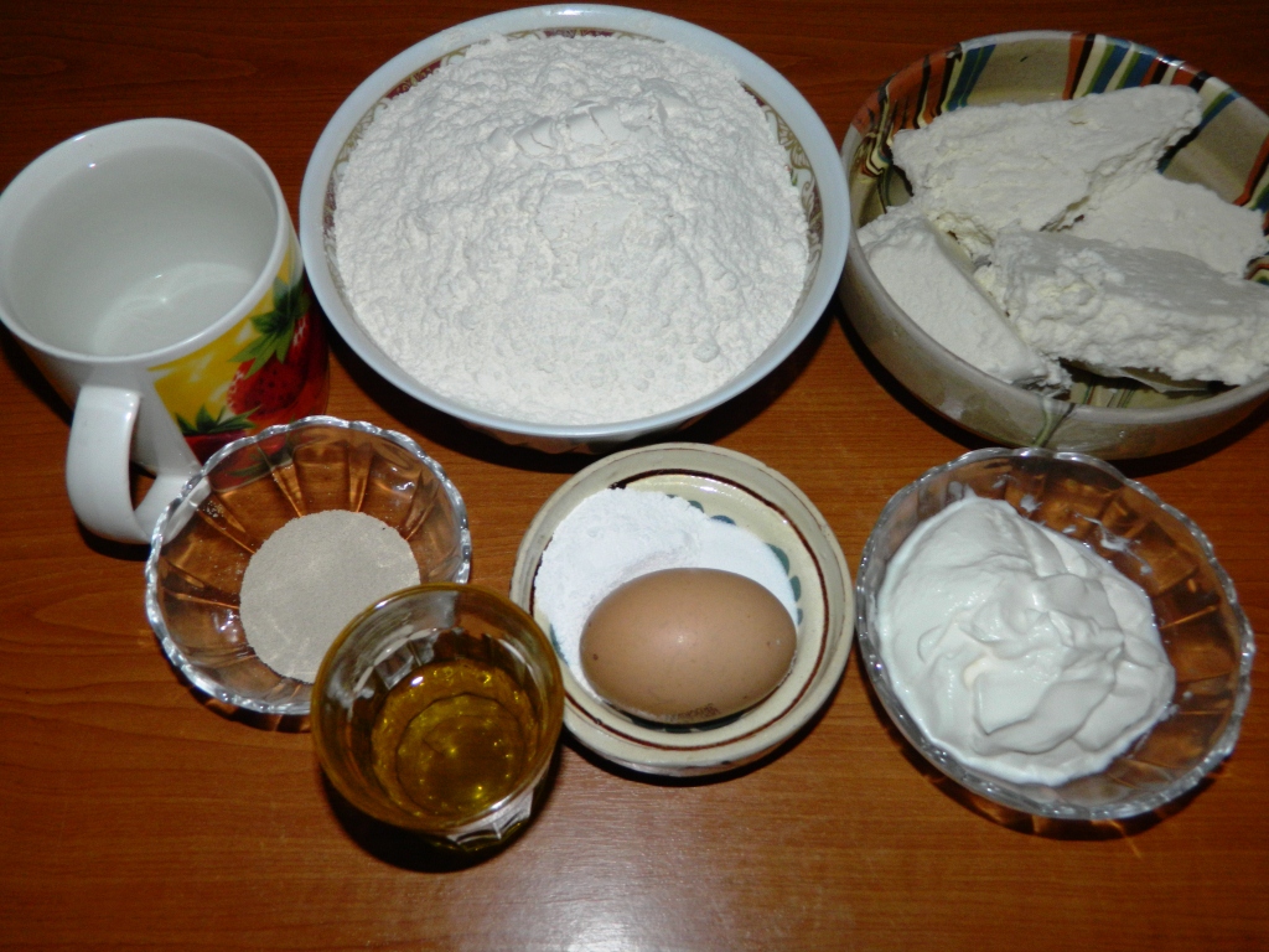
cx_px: 634
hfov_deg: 58.4
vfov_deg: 45.4
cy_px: 476
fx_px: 1136
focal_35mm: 31
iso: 200
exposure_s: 1/40
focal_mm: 5.6
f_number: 9.1
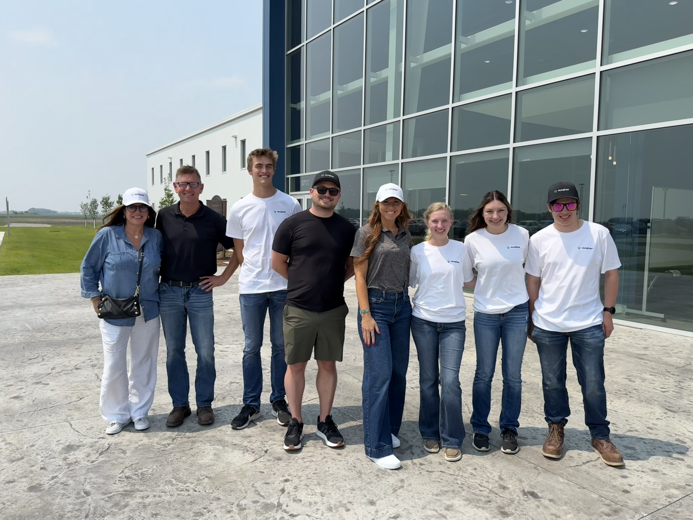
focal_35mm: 24
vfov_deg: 56.8
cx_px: 346
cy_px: 260
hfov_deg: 71.6
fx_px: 480
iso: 80
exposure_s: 1/6711
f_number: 1.78
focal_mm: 6.76
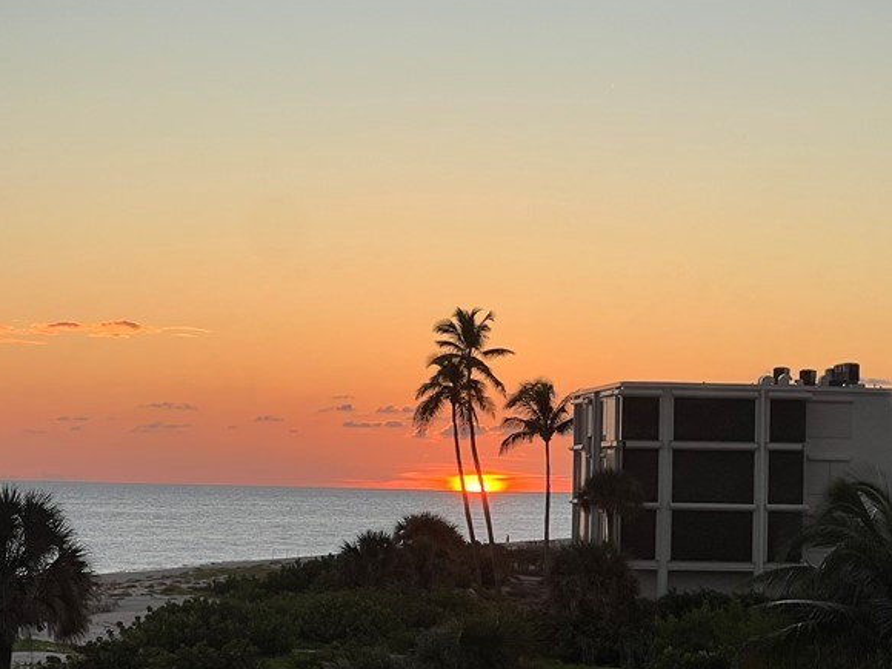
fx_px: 3505
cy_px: 426
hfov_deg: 14.5
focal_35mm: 136
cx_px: 257
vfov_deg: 10.9
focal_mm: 9
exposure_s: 1/99
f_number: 2.8
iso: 32
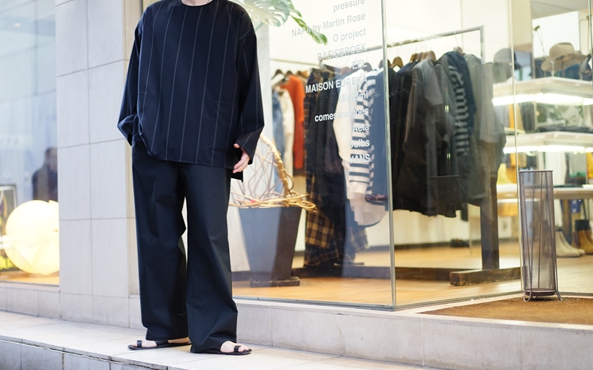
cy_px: 174
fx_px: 921
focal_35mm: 57
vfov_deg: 22.7
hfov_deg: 35.7
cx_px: 298
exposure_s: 1/60
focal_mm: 55
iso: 320
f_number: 1.8
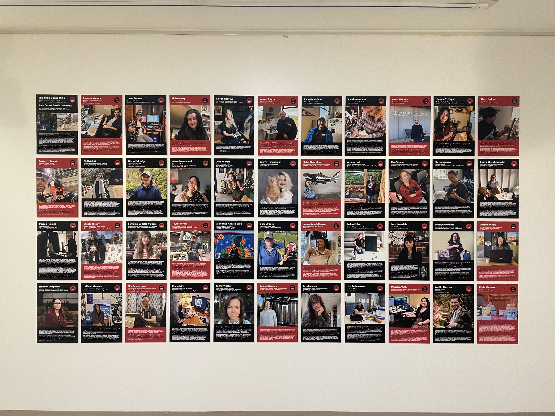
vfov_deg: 53.1
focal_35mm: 26
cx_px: 278
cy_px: 208
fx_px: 417
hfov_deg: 67.3
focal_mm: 4.2
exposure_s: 1/60
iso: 100
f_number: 1.6
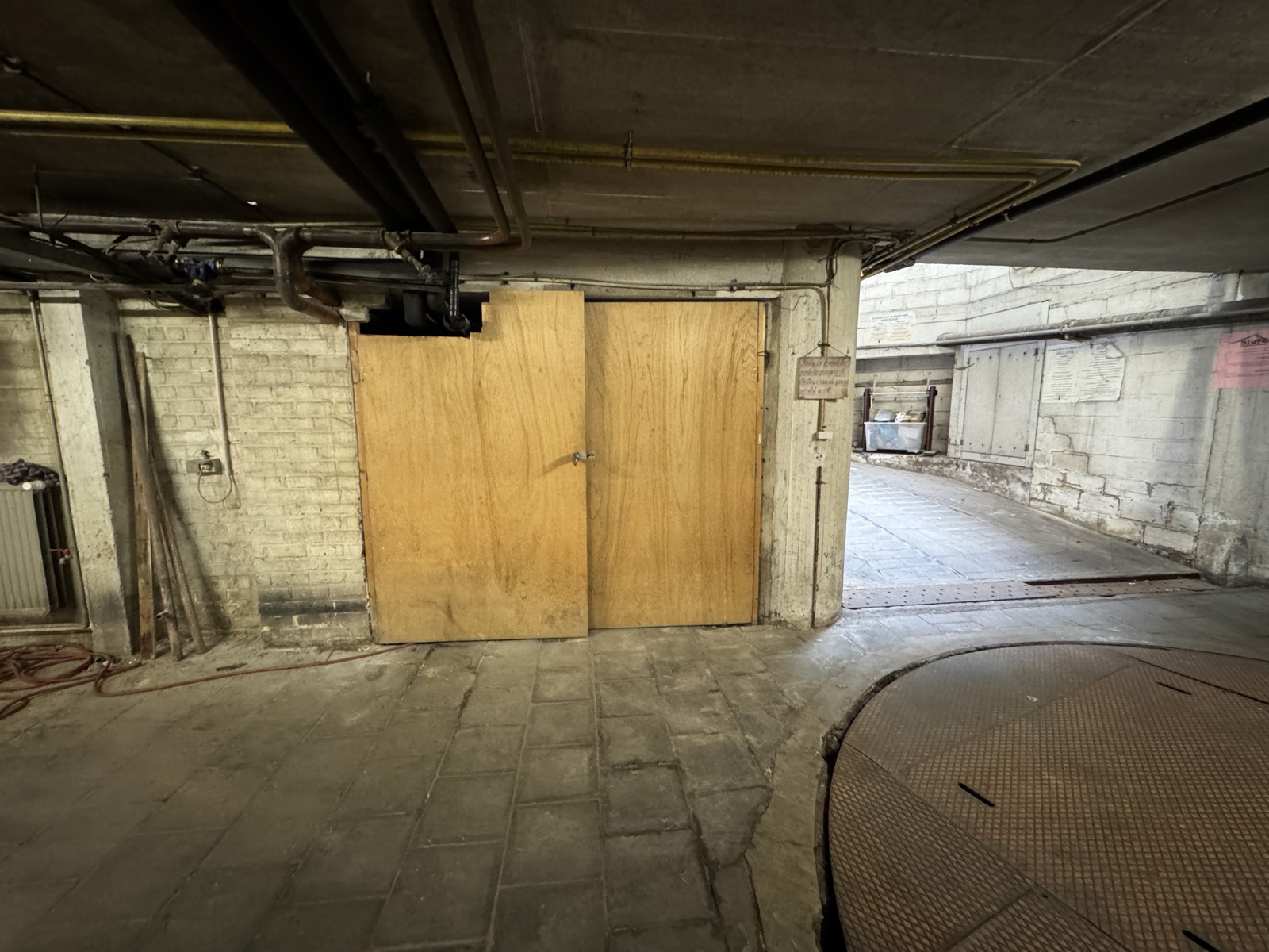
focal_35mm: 14
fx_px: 513
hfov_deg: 102.1
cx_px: 634
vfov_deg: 85.7
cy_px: 476
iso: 1000
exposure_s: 1/33
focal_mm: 2.22
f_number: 2.2
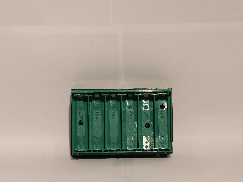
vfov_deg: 11.0
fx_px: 948
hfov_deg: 14.6
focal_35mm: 135
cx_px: 122
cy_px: 91
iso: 100
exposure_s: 1/2.5
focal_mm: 24
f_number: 6.8
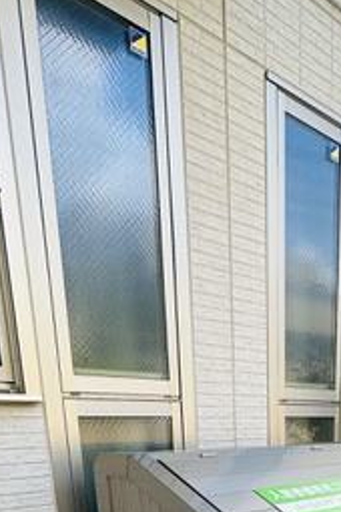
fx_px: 568
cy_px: 596
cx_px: 280
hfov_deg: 32.4
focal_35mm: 40
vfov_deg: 37.9
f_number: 2.2
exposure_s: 1/487
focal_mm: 2.22
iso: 40
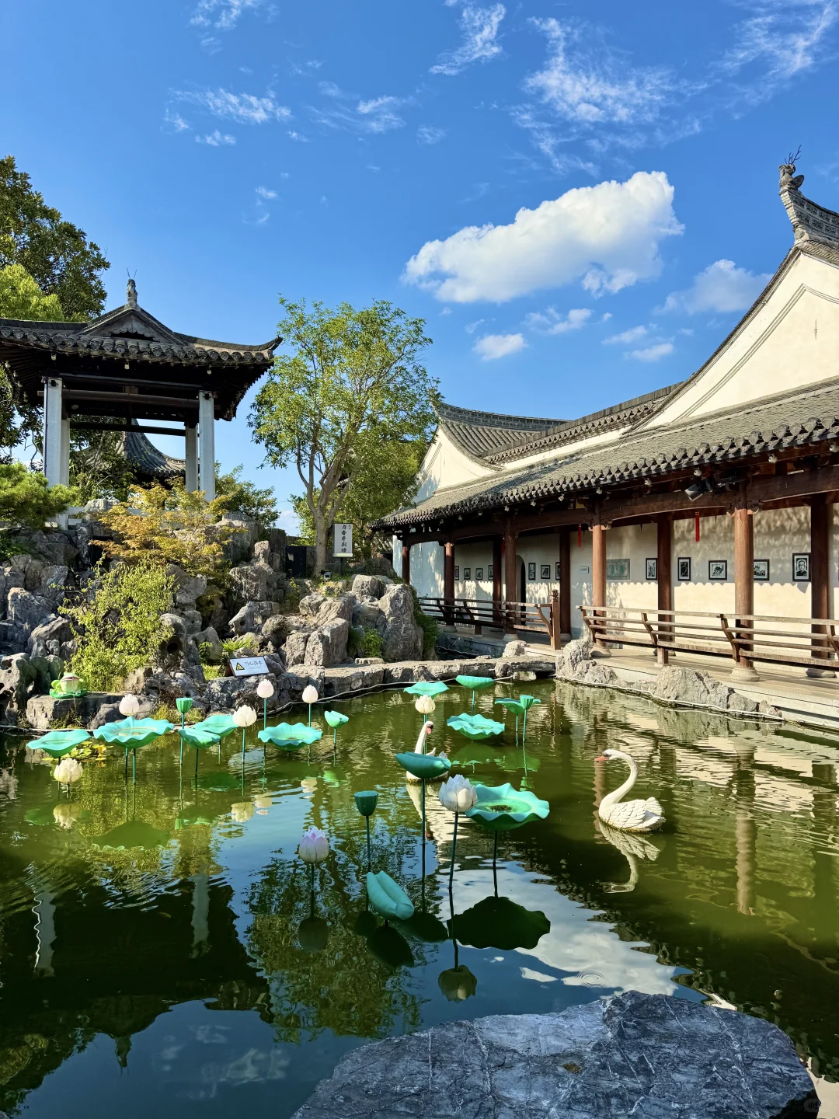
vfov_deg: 71.6
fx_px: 776
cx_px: 420
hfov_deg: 56.8
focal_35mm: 24
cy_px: 560
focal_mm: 6.76
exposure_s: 1/3425
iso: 80
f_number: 1.78
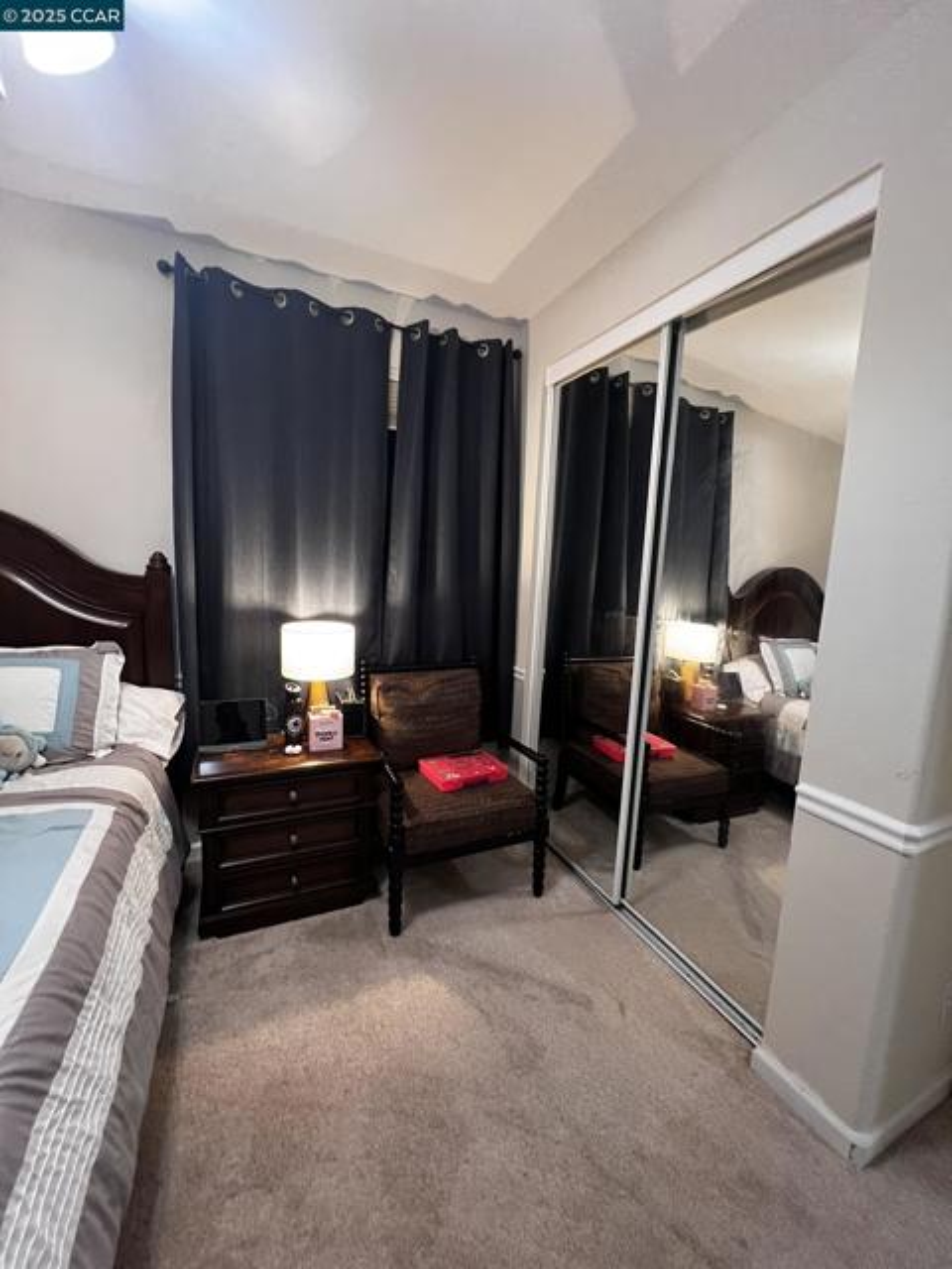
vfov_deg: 106.2
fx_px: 477
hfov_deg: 89.9
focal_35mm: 13
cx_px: 476
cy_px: 634
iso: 800
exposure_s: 1/40
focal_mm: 1.57
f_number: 1.8
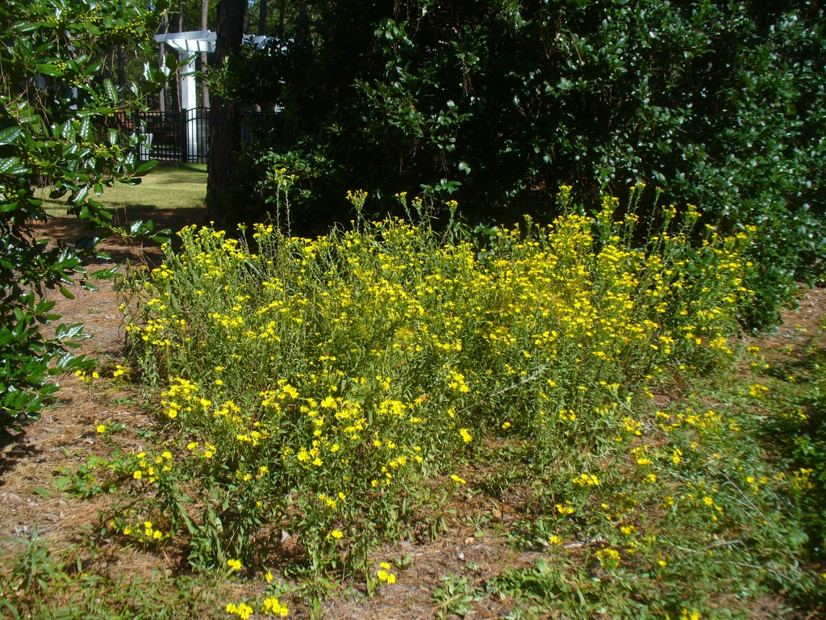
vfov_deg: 38.7
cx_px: 413
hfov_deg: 50.1
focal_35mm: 37
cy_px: 310
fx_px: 883
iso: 80
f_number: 5.6
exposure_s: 1/250
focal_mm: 6.1
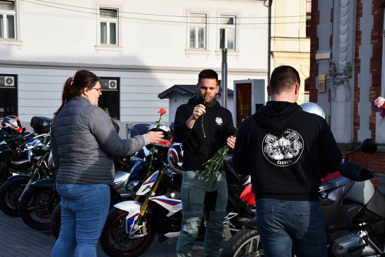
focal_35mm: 78
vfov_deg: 17.5
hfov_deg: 26.0
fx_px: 834
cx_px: 192
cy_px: 128
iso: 200
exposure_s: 1/250
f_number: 7.1
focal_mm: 52
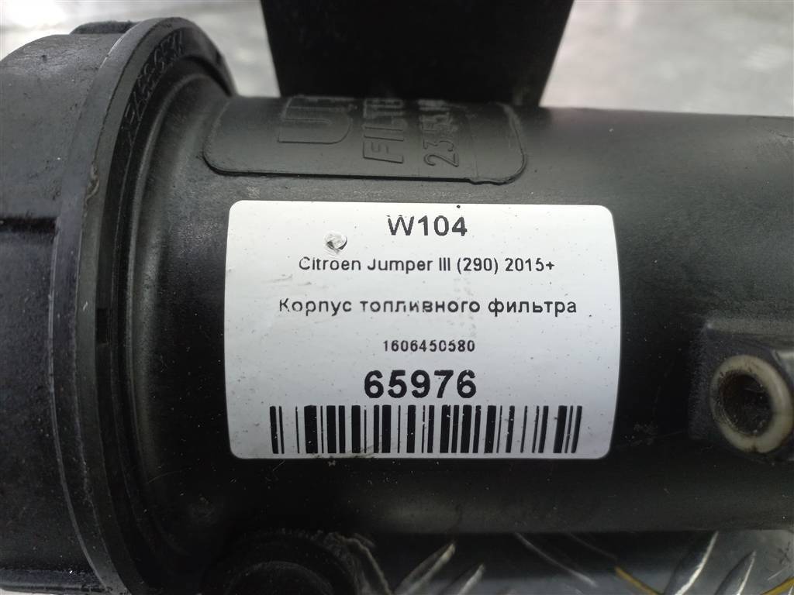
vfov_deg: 54.9
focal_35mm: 25
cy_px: 298
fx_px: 573
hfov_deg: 69.4
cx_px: 397
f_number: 1.8
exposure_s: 1/50
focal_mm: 4.6
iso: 80
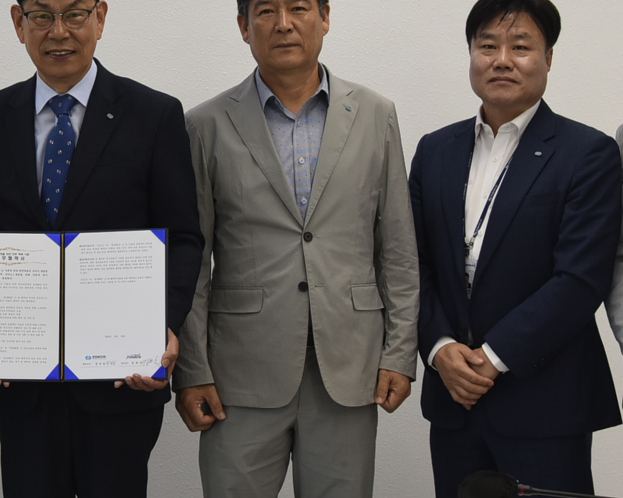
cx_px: -60
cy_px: 40
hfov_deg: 12.6
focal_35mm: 150
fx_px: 2765
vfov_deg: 10.2
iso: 500
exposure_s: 1/100
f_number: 5
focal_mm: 48
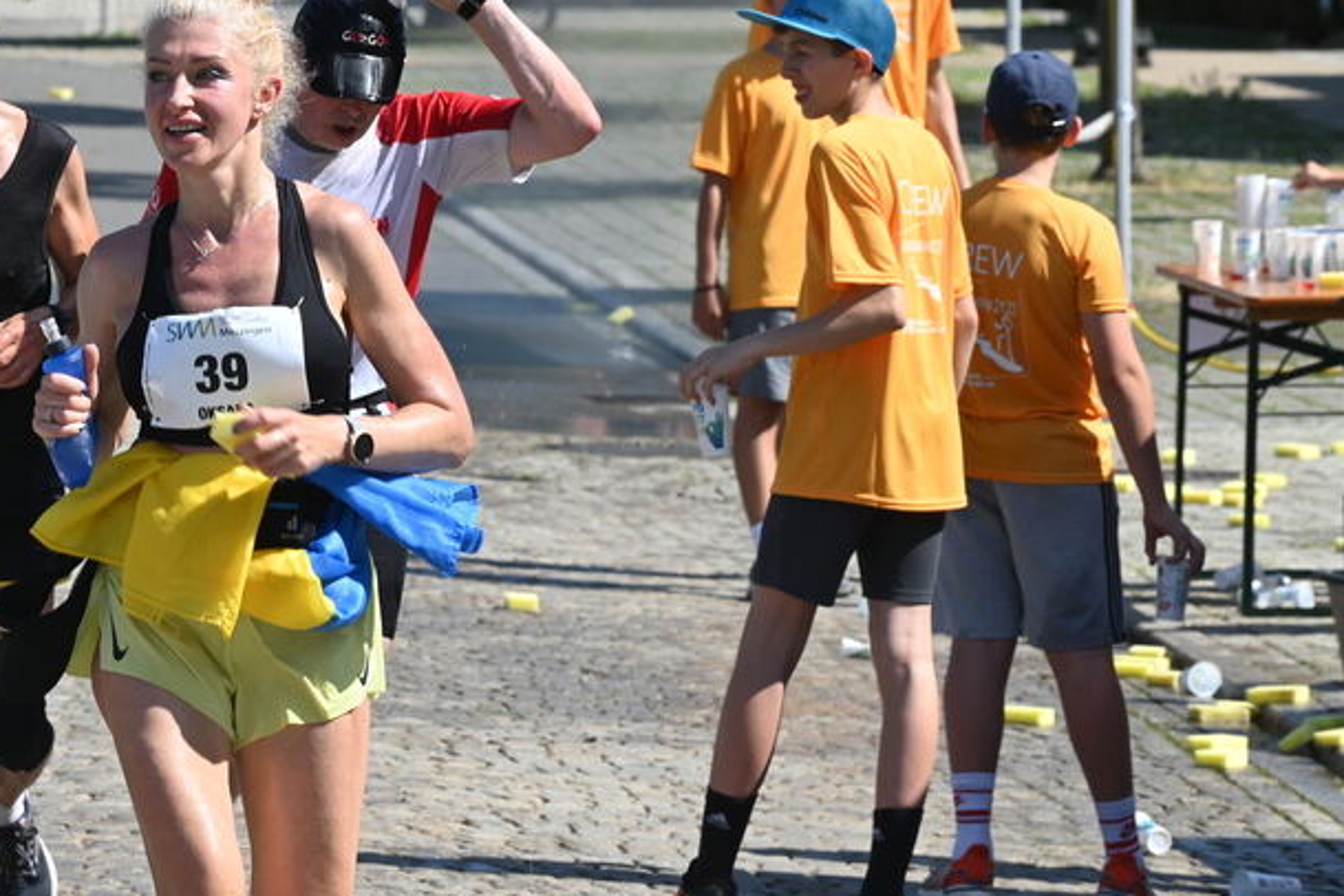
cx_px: 271
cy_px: 290
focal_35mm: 394
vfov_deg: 3.5
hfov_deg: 5.2
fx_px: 14708
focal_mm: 200
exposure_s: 1/250
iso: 250
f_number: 13
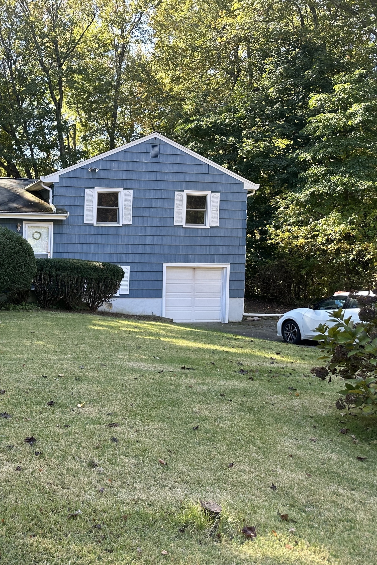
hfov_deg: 35.0
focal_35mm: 34
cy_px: 286
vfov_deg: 55.8
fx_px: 534
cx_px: -5
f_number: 1.78
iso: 64
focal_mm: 6.86
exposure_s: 1/213
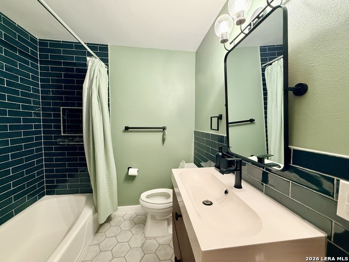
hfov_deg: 102.1
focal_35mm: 14
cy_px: 131
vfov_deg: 85.7
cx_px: 174
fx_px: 141
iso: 320
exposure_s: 1/60
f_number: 2.2
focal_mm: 2.22
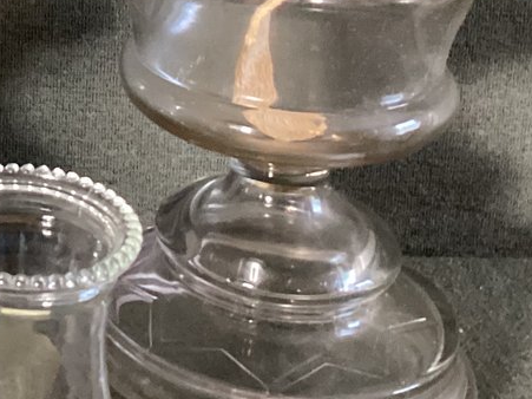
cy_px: -178
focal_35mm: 104
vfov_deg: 13.5
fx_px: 1598
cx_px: -175
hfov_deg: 17.6
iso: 400
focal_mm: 3.3
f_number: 2.4
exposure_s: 1/25
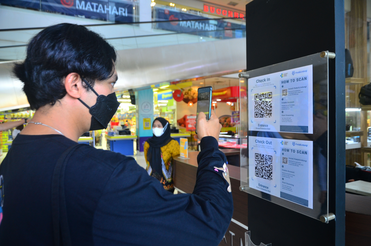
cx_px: 186
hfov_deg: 73.9
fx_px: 247
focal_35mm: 24
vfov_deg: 52.9
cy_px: 123
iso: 400
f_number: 4
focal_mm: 16
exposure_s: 1/60
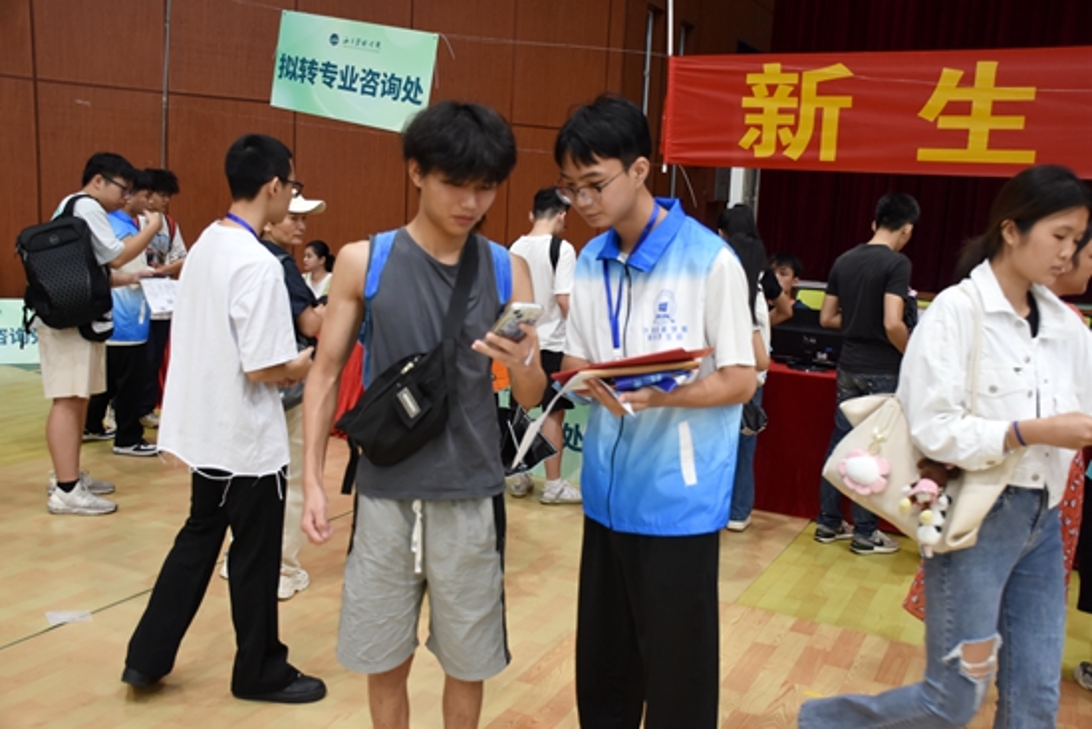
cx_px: 546
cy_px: 364
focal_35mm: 34
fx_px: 1047
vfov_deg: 38.4
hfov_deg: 55.1
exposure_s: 1/160
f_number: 3.8
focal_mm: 23
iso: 720
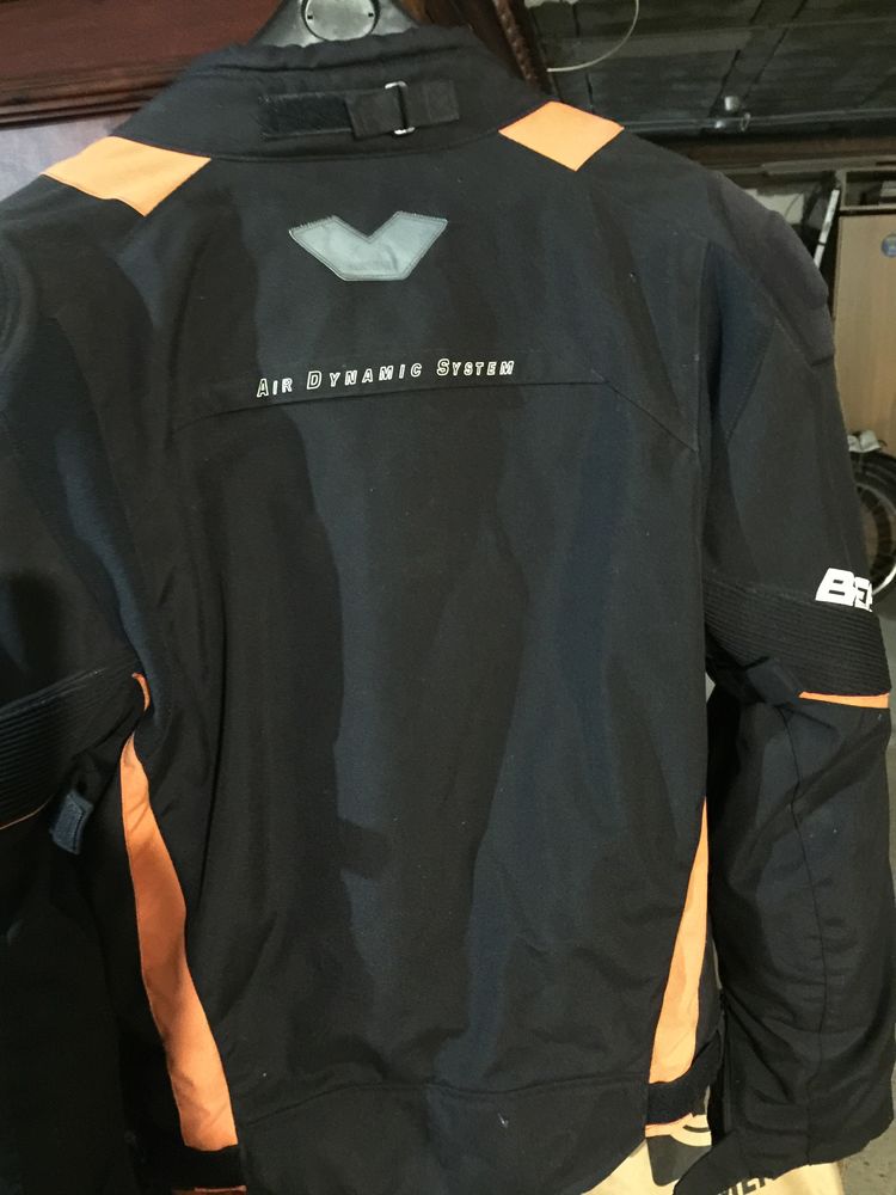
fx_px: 1001
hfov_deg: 48.2
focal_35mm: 29
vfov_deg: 61.7
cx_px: 448
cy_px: 598
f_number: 2.2
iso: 250
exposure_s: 1/4
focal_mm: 4.15
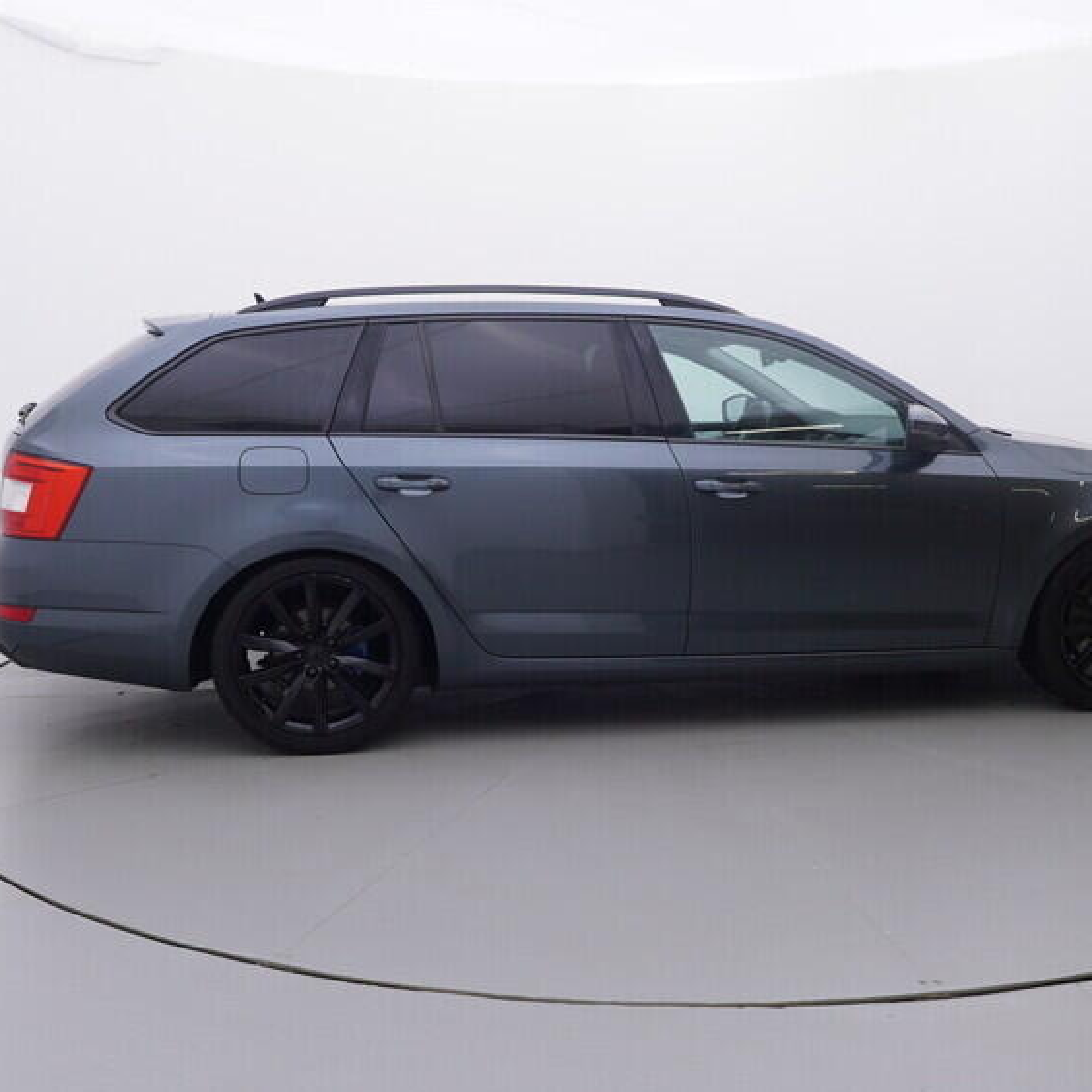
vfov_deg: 47.5
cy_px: 508
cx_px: 549
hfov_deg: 47.5
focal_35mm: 35
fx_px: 1241
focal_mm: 15
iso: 200
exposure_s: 1/80
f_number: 5
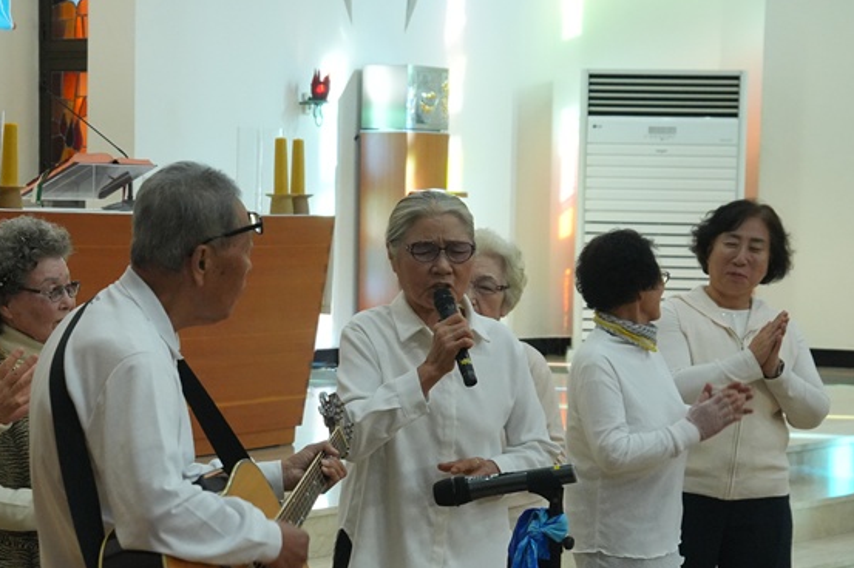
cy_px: 328
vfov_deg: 12.9
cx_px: 300
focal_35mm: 106
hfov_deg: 19.3
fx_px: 2506
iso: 3200
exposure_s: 1/200
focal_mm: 51
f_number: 6.3
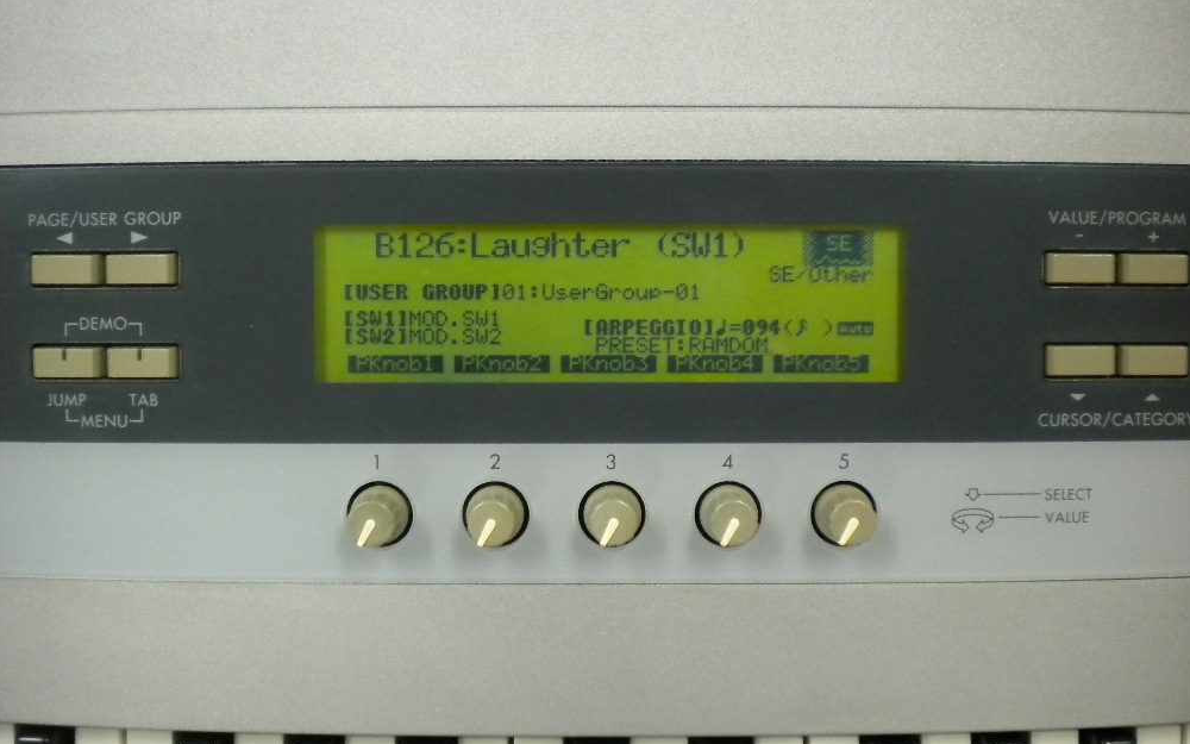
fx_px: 1232
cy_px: 340
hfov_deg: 51.5
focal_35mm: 38
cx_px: 607
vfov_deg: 33.6
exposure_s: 1/21.2
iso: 400
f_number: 3.1
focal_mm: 6.3
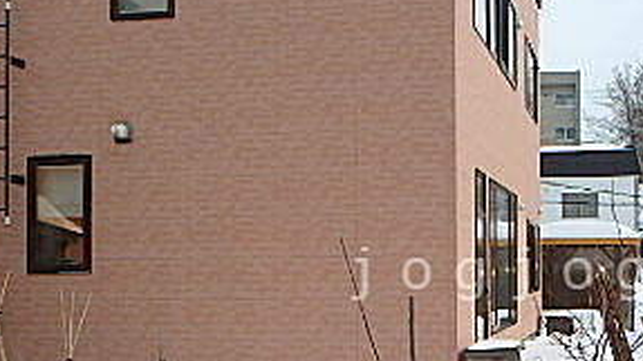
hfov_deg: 39.2
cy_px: 274
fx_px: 869
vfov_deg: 23.2
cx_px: 504
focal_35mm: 51
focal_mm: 3.7
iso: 125
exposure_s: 1/800
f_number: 3.5
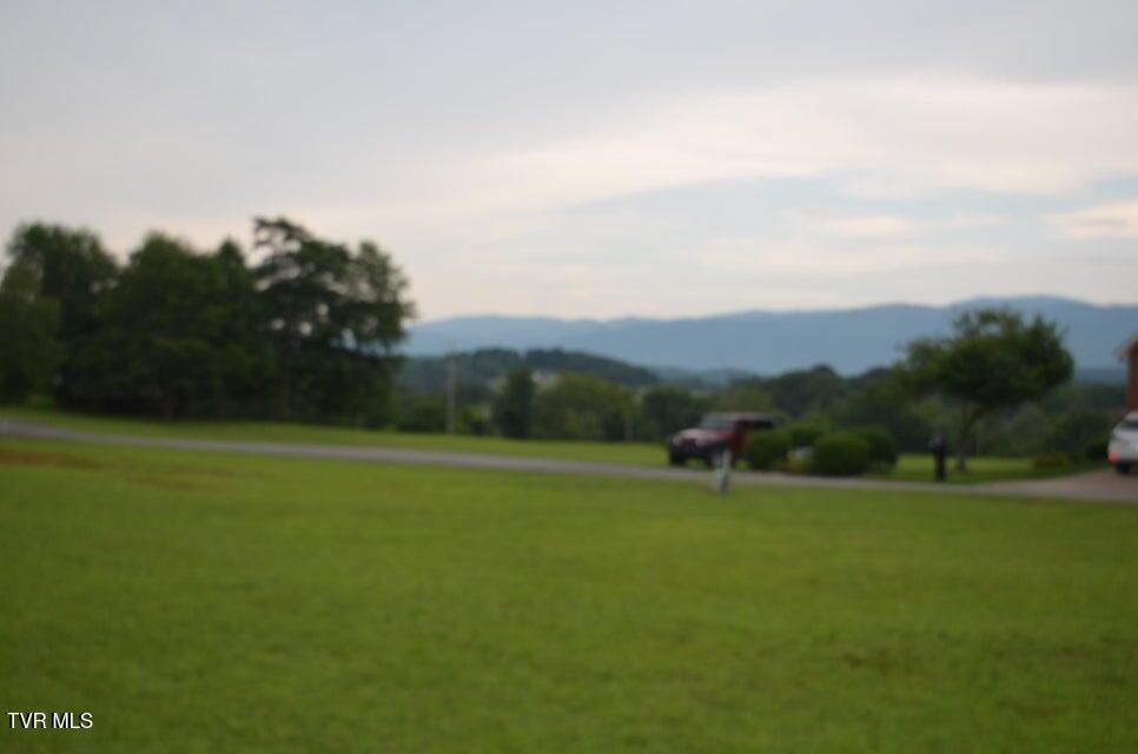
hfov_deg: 41.2
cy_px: 377
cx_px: 569
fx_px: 1514
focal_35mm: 48
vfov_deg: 28.0
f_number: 4.8
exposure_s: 1/200
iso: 125
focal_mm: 32
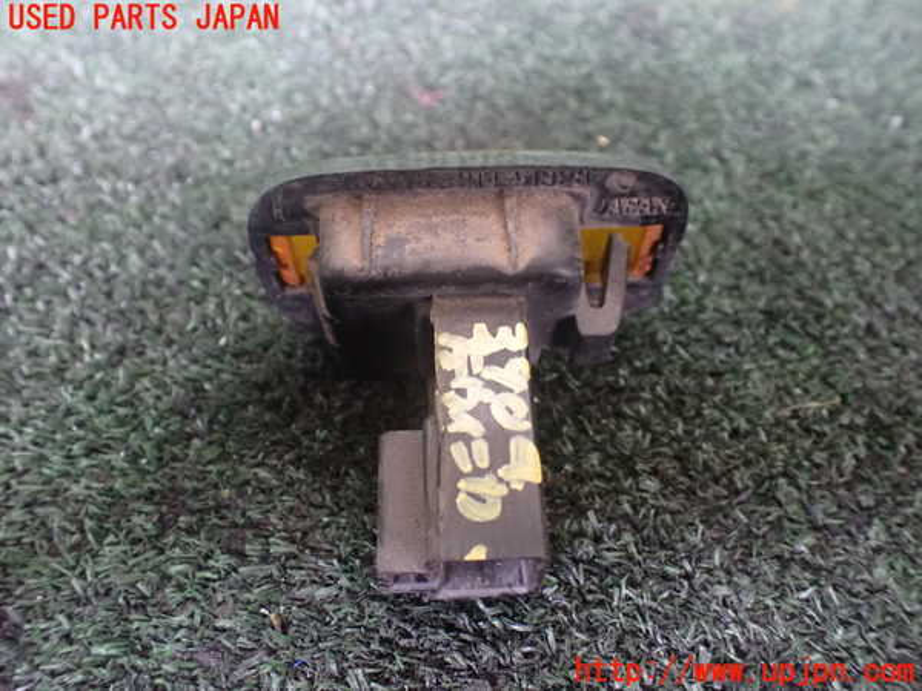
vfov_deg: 46.8
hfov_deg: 60.0
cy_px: 346
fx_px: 799
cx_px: 461
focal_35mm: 30
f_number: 2.3
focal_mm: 5.4
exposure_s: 1/30
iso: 1250
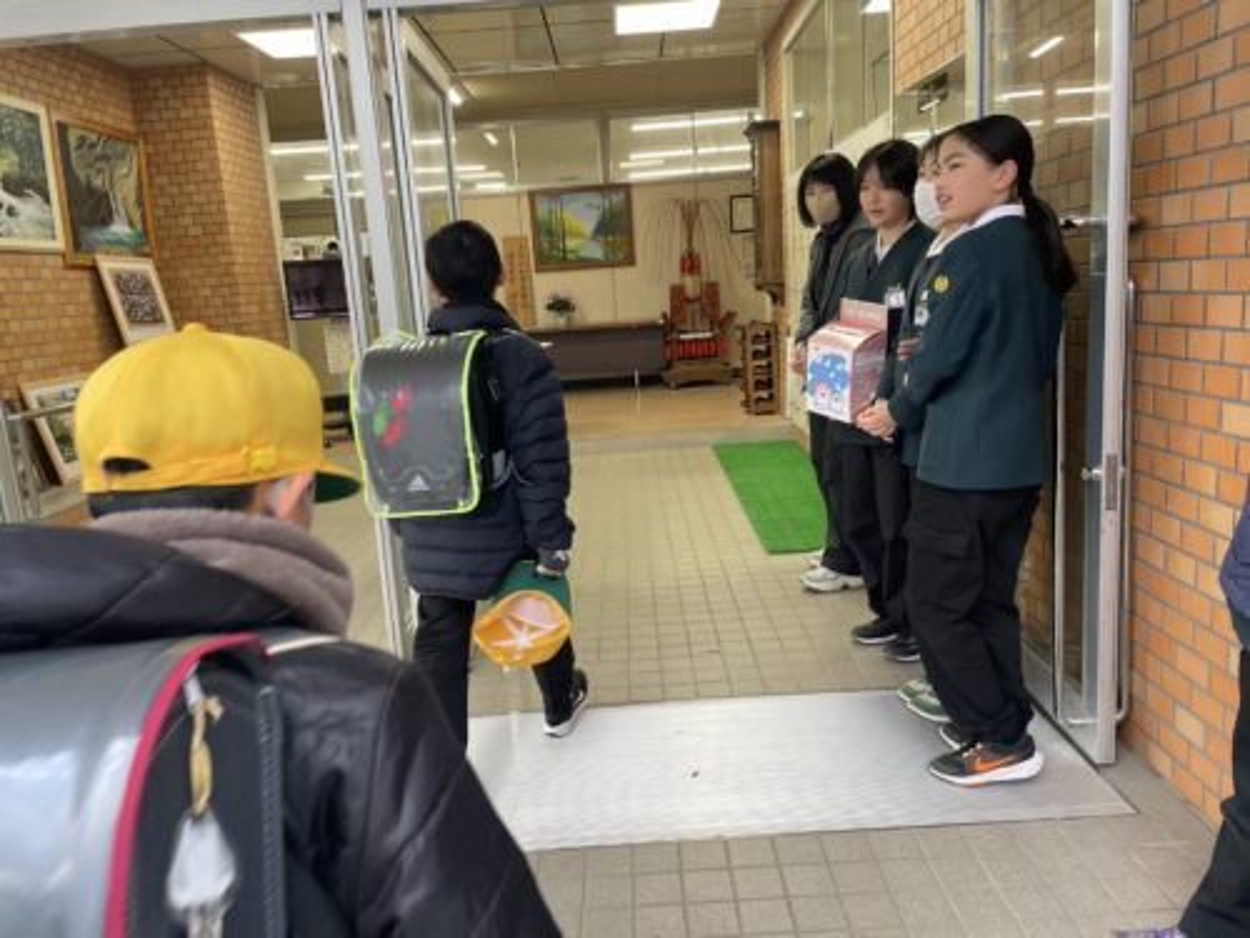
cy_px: 469
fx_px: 939
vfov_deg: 53.1
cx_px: 625
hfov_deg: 67.3
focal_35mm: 26
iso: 125
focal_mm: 4.2
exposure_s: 1/118
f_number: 1.6
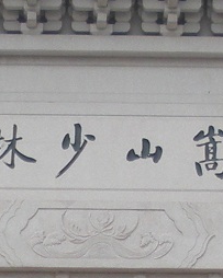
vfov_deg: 7.7
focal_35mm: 249
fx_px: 2055
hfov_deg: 6.2
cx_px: 109
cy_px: 380
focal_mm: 6.3
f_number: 3.5
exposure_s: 1/958
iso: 64
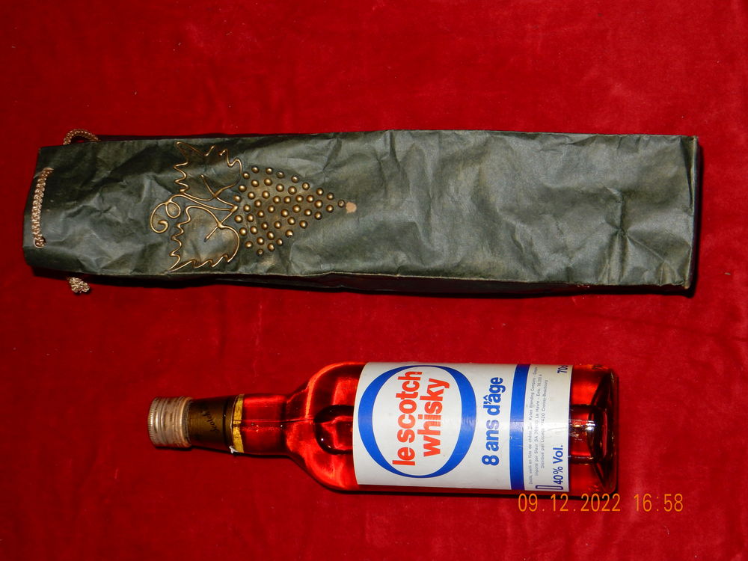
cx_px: 374
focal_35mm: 60
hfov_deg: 32.2
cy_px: 280
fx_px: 1297
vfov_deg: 24.4
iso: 200
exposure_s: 1/30
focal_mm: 10.7
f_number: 4.5
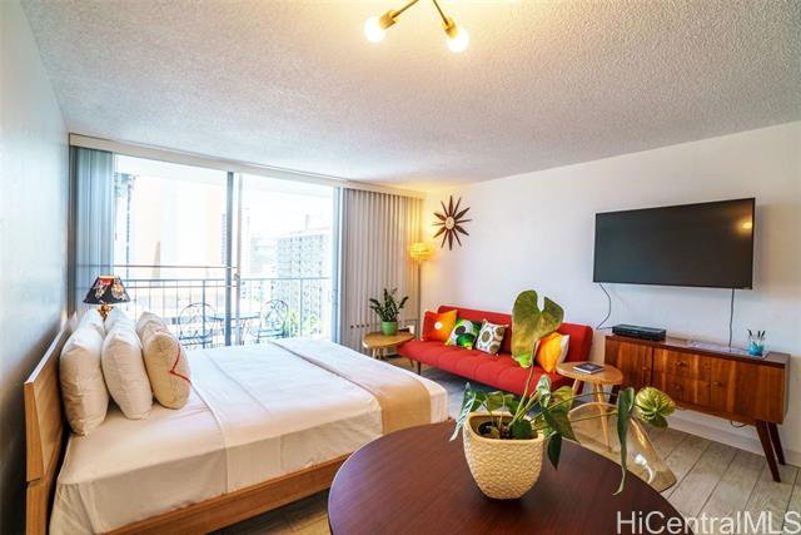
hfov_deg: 96.7
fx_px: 356
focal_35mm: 16
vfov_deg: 73.8
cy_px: 268
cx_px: 400
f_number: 5.6
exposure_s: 1/800
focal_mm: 16
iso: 800
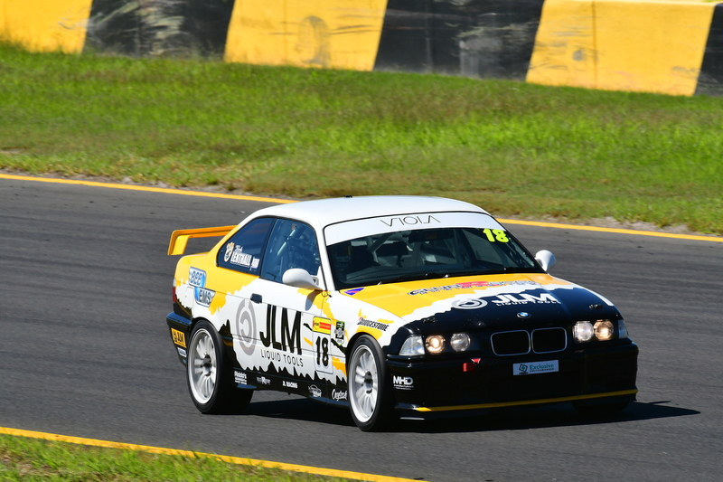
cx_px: 362
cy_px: 241
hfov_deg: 2.8
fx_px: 15058
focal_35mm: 750
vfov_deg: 1.8
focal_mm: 500
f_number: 13
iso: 500
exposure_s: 1/640
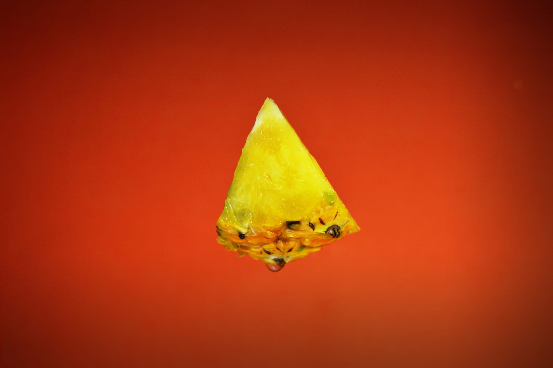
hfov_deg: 27.0
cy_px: 184
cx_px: 276
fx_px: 1151
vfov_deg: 18.1
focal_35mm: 75
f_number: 4
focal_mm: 50
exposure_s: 1/250
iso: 200
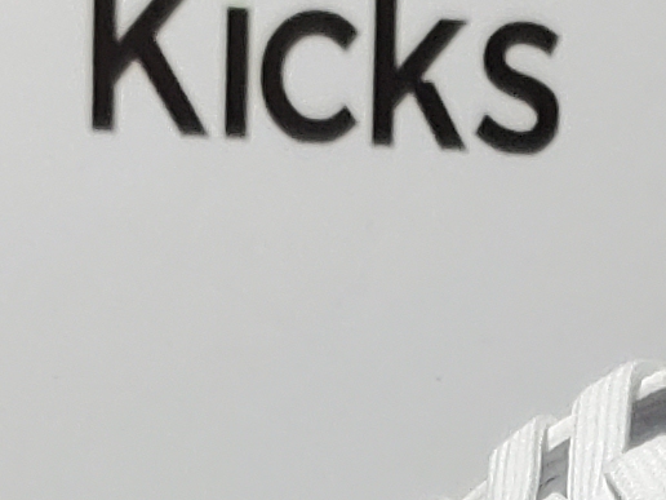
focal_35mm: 203
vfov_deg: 6.4
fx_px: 3906
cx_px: 733
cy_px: 1755
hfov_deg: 9.6
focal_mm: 4.3
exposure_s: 1/658
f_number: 1.5
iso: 50
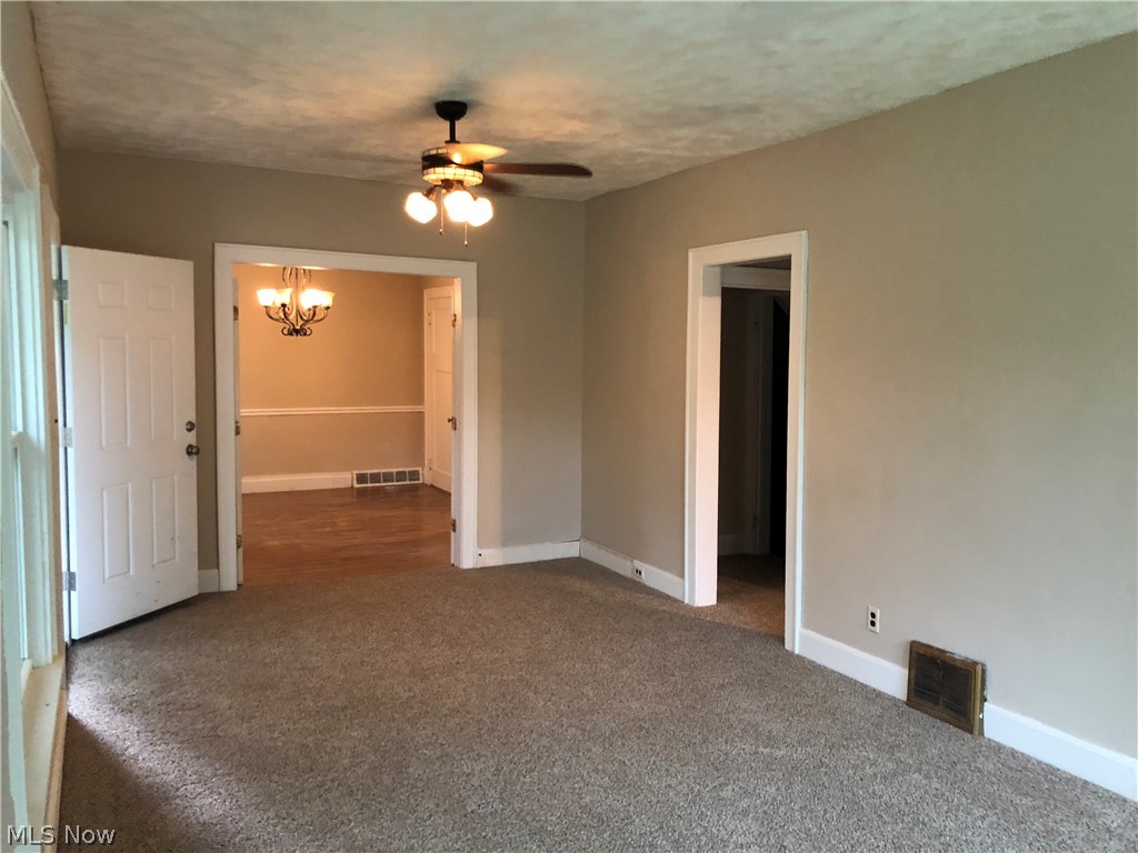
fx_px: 920
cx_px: 569
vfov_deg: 49.7
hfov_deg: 63.4
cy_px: 426
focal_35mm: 28
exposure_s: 1/15
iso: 100
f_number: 1.8
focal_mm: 3.99
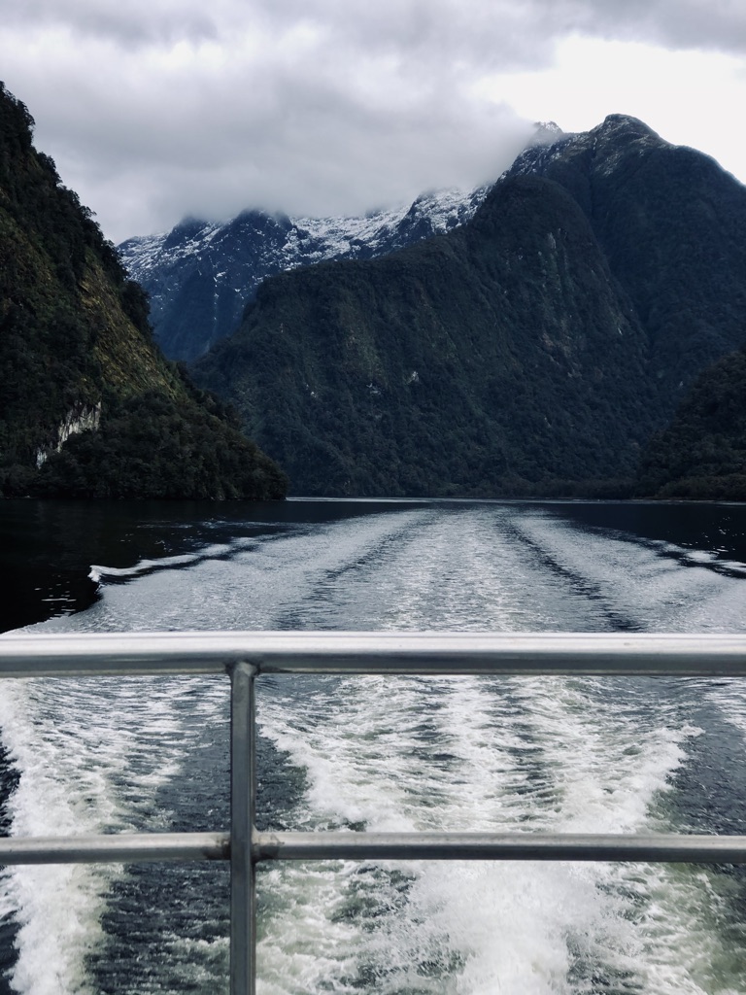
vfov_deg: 33.8
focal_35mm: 57
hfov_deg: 25.7
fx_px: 1638
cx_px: 373
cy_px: 498
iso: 20
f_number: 2.8
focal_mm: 6.6
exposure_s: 1/120
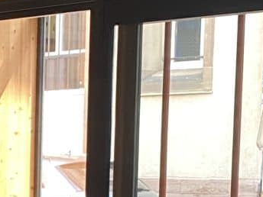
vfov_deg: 9.3
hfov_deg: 11.5
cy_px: 311
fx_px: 1178
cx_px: -258
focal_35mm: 155
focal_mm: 4.25
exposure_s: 1/50
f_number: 1.8
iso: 80
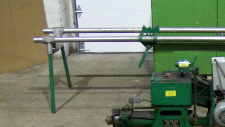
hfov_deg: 27.0
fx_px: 453
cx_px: 199
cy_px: 138
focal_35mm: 76
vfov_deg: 15.5
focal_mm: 6
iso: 160
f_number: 2.7
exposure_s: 1/8
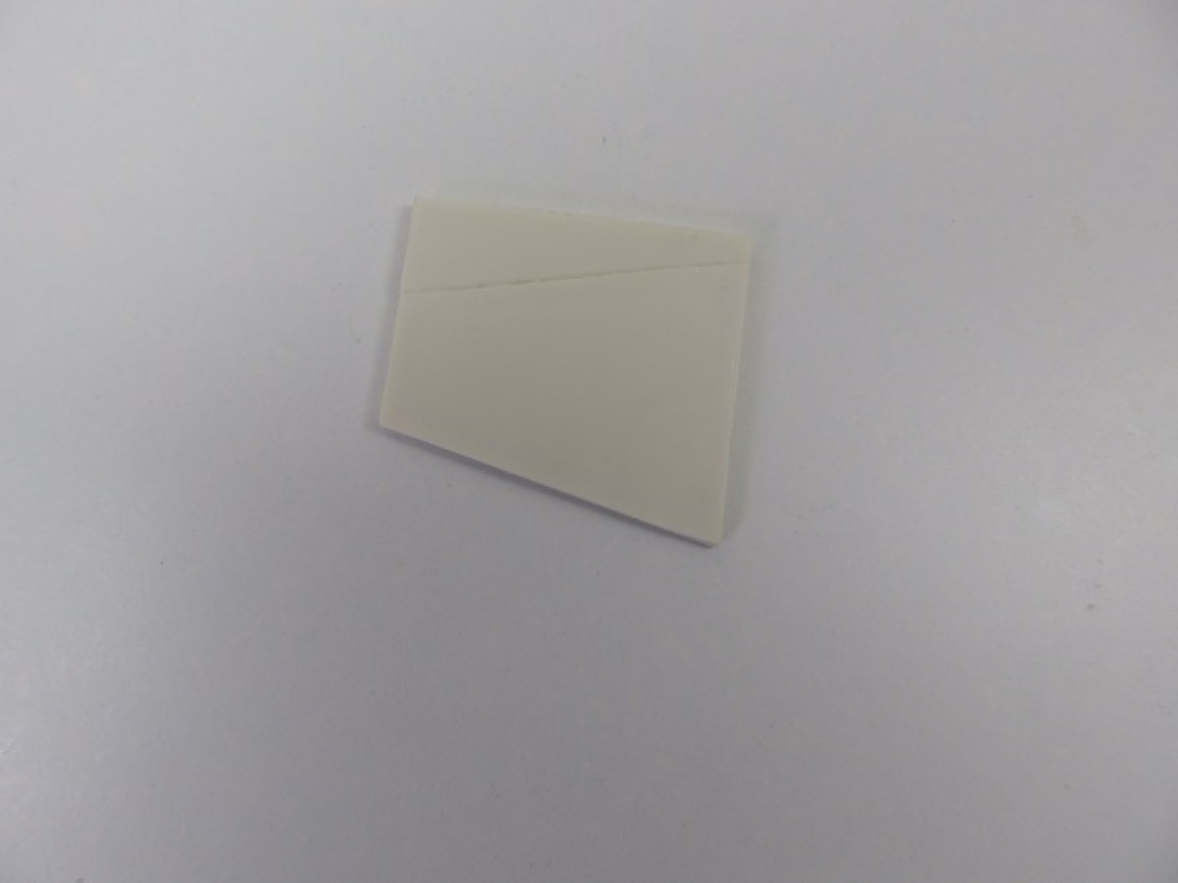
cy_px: 442
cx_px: 589
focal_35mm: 22
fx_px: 749
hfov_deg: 76.4
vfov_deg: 61.1
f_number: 3.4
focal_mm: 4
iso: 160
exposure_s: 1/30
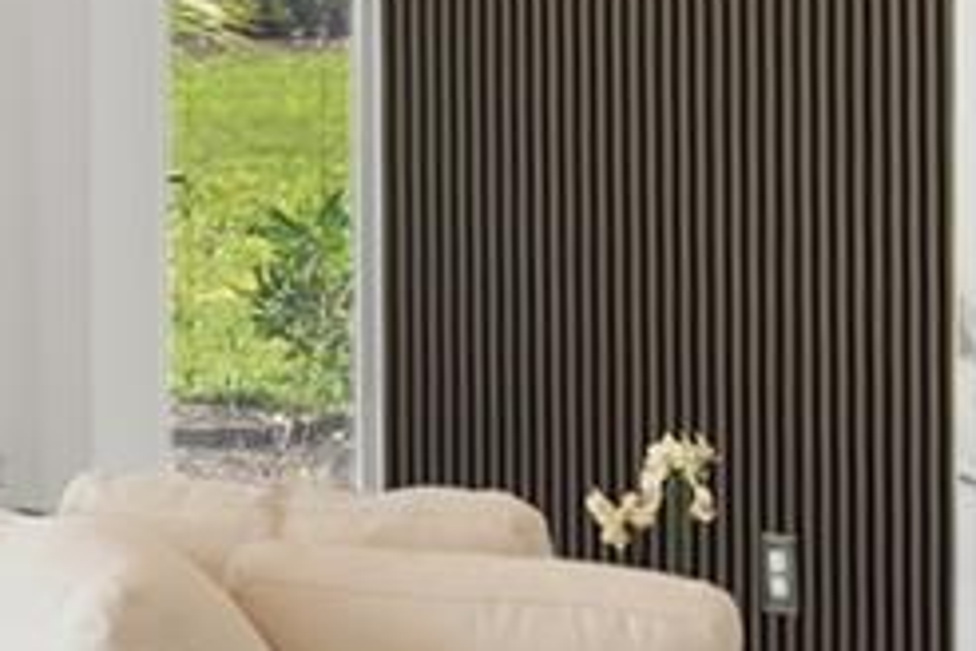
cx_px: -793
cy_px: -258
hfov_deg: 8.7
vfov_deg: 6.0
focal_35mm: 228
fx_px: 6181
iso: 100
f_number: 2.8
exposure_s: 1/30
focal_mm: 35
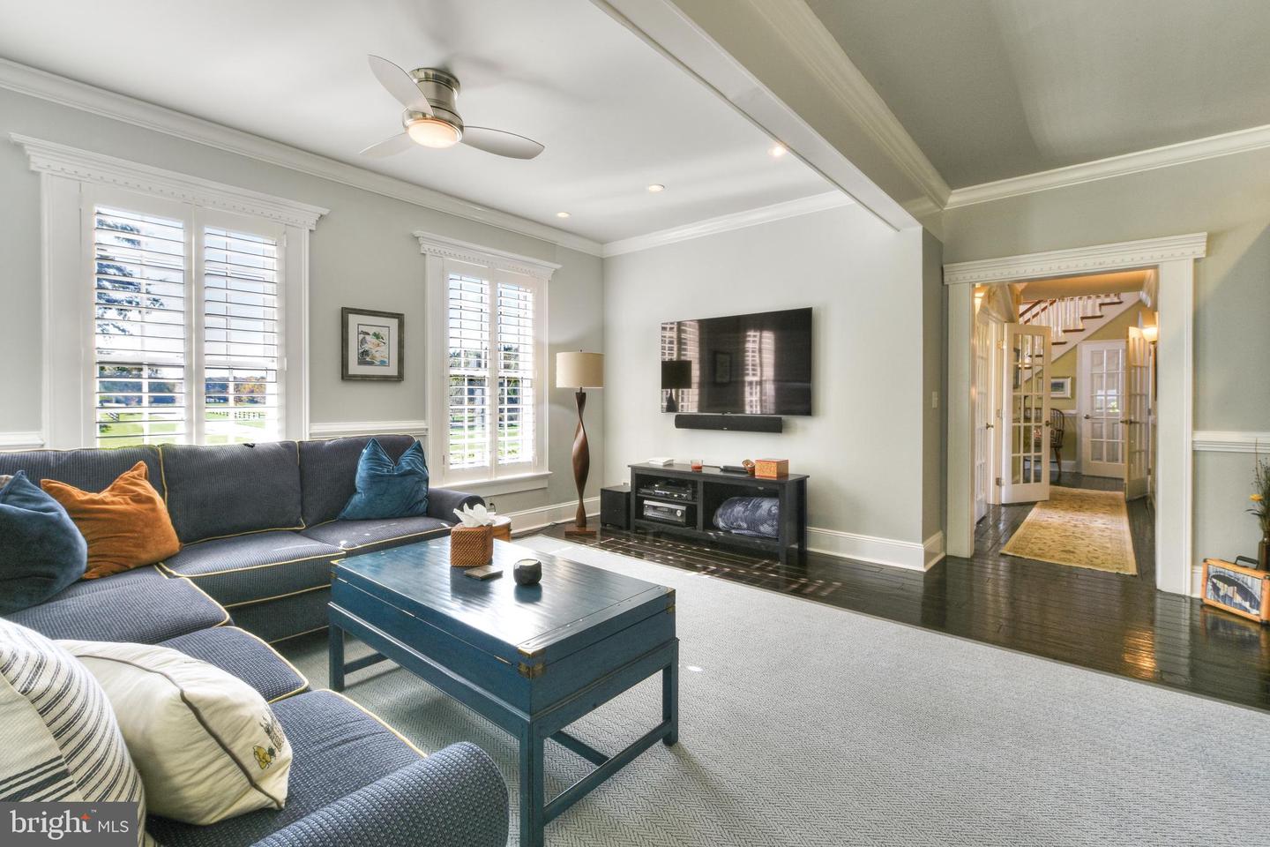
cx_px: 635
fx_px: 564
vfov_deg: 73.7
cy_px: 424
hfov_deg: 96.7
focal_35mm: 16
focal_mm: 16
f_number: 22
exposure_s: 1/1.67
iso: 100
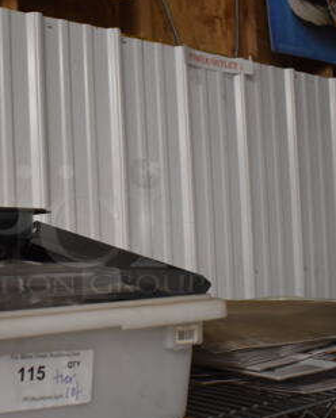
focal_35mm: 50
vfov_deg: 37.3
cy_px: 227
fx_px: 620
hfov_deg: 29.6
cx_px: 66
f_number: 3.5
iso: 1100
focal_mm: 18
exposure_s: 1/125
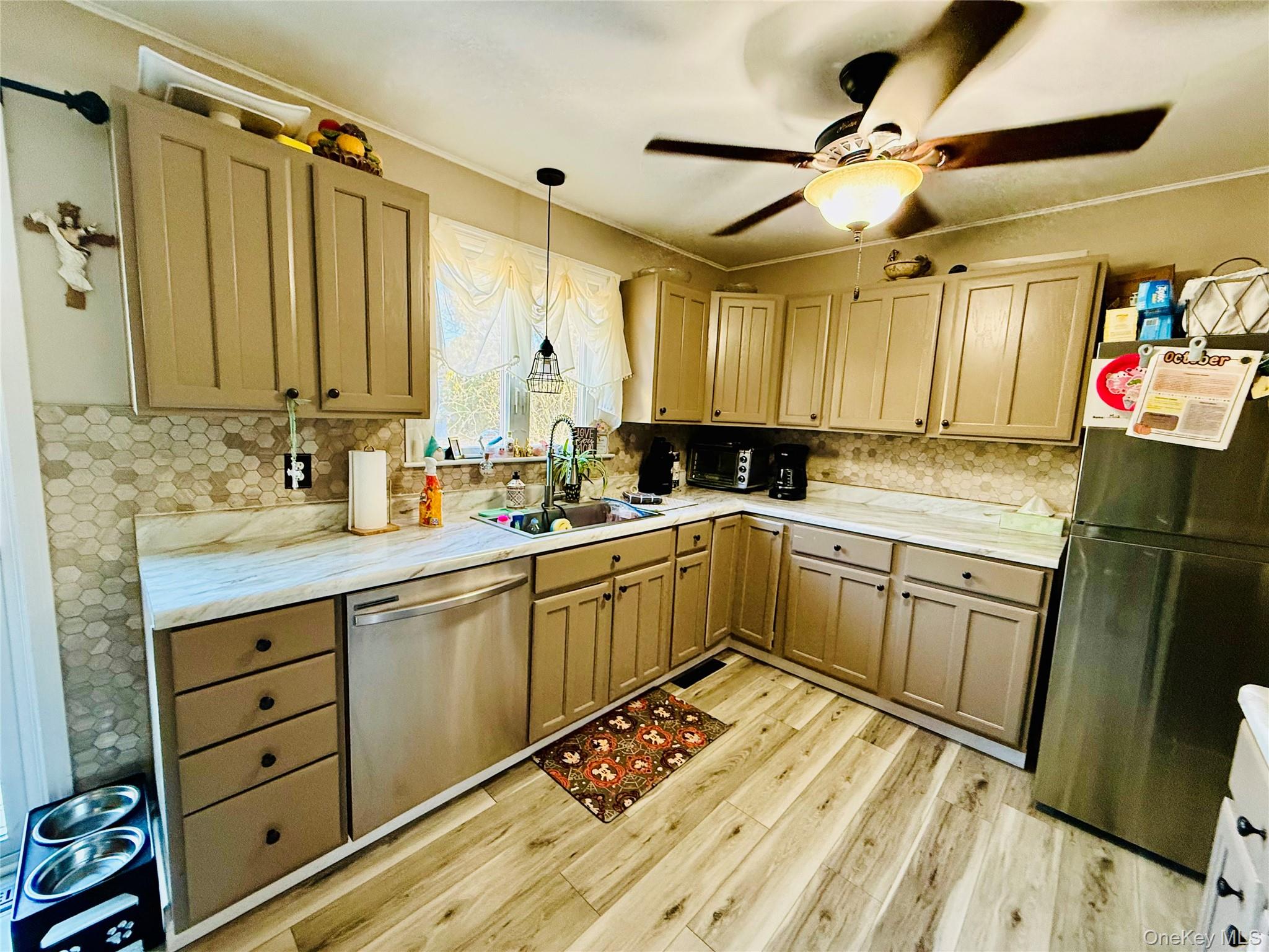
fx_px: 513
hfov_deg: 102.1
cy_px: 476
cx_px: 634
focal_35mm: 14
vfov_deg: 85.7
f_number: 2.2
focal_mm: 2.22
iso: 320
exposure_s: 1/60
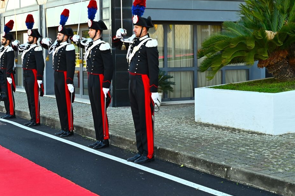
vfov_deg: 18.6
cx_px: 117
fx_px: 598
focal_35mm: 73
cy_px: 76
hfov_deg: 27.6
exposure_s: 1/250
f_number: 4
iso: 220
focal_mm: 42
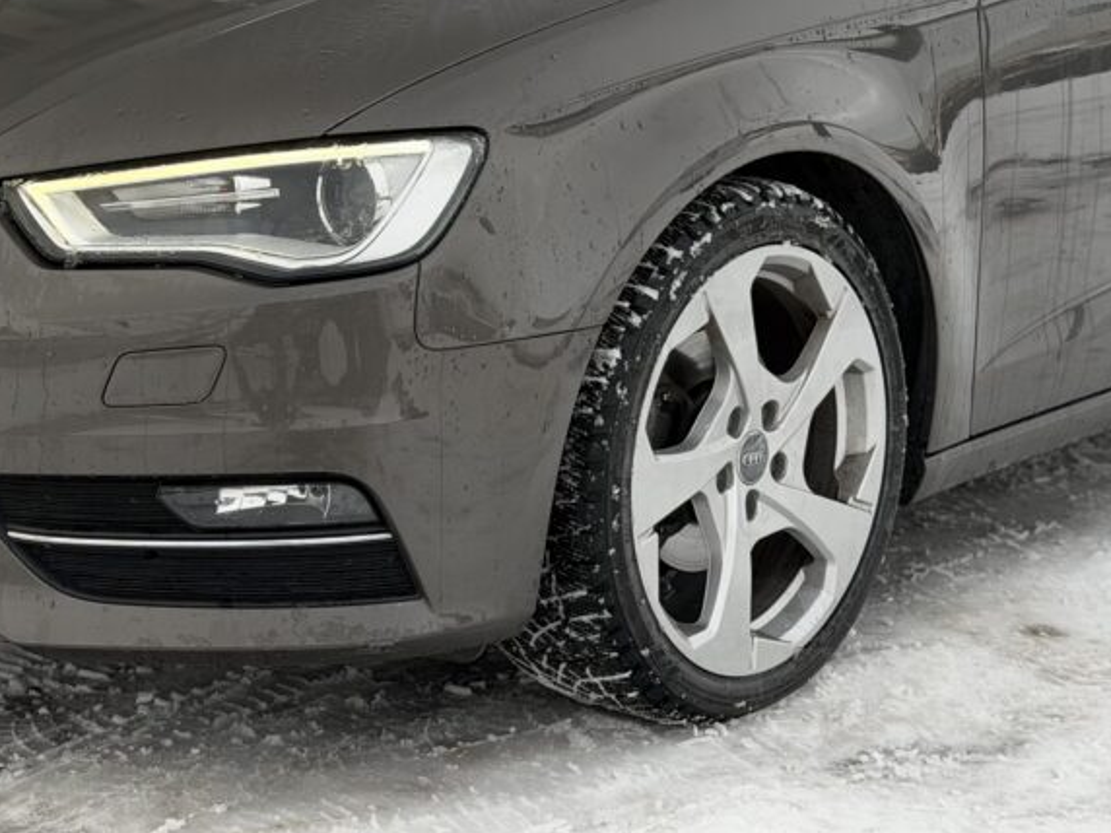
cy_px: 186
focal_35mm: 86
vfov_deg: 17.1
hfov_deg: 22.6
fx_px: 2760
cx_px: 352
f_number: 1.78
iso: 64
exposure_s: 1/534
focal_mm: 6.76
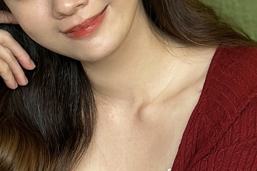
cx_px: 130
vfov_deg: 5.7
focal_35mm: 238
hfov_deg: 8.6
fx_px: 1700
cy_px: 218
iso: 64
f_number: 1.78
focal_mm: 6.86
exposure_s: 1/100
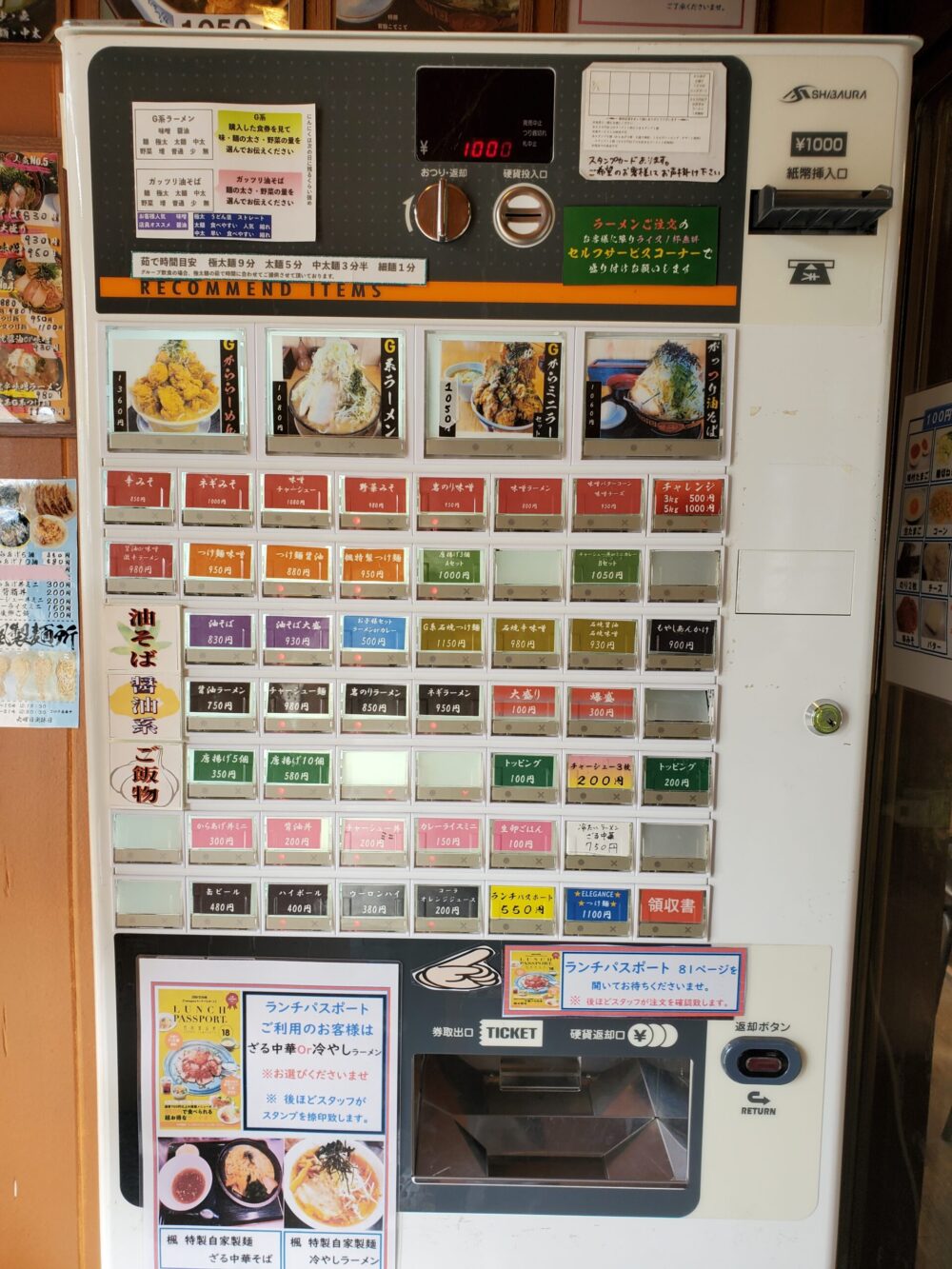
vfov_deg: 67.3
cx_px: 476
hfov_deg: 53.1
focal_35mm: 26
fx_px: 953
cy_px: 634
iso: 50
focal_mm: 4.3
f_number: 2.4
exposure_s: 1/139
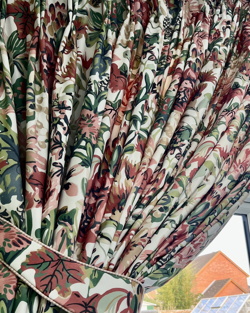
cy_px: 179
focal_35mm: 41
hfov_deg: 36.3
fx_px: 379
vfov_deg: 44.7
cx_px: 156
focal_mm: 5.7
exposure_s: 1/121
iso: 125
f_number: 1.5
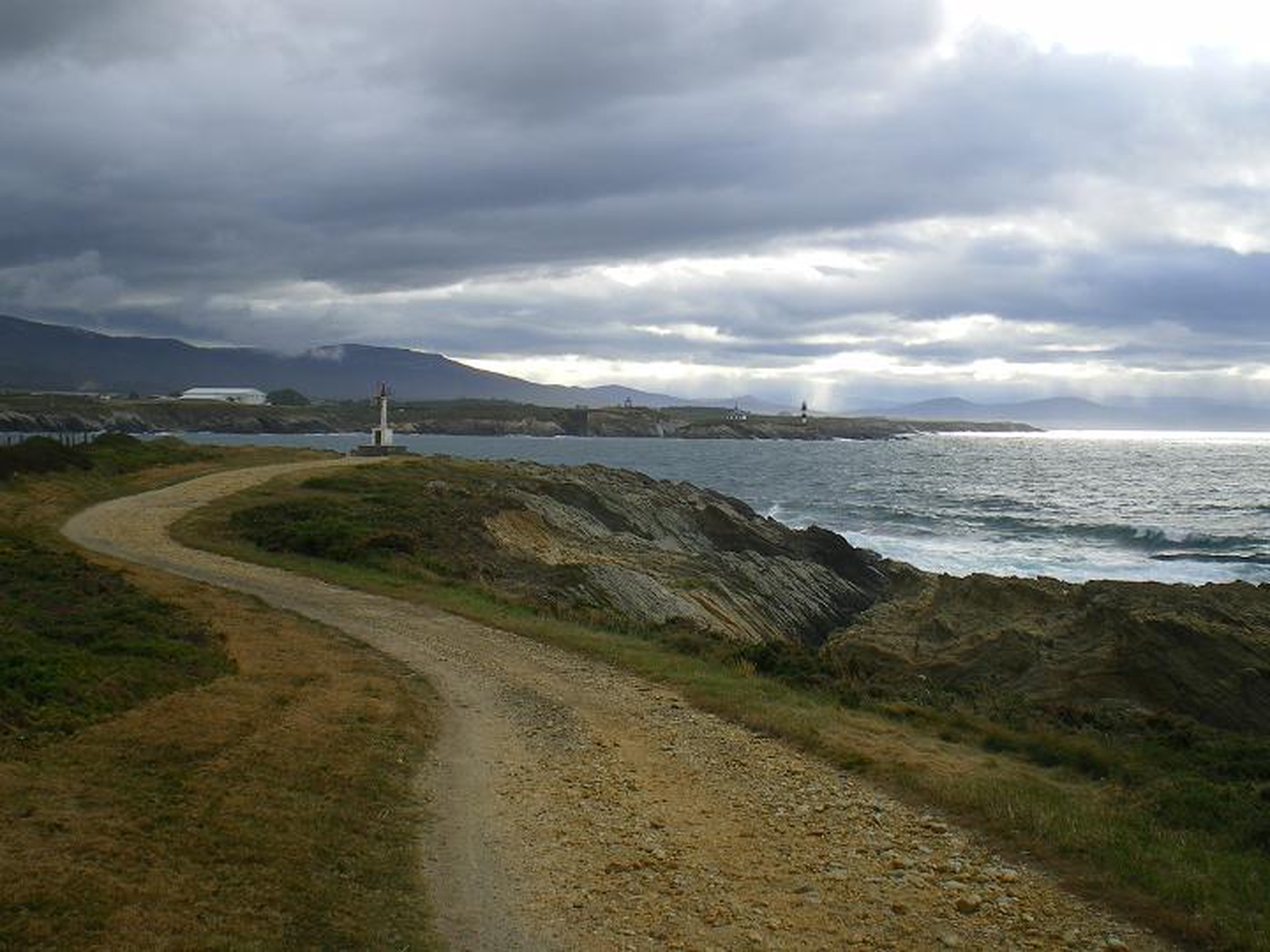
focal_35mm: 50
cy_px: 476
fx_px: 1834
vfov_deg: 29.1
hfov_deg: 38.2
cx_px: 635
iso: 64
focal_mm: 8.4
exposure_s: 1/200
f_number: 5.2
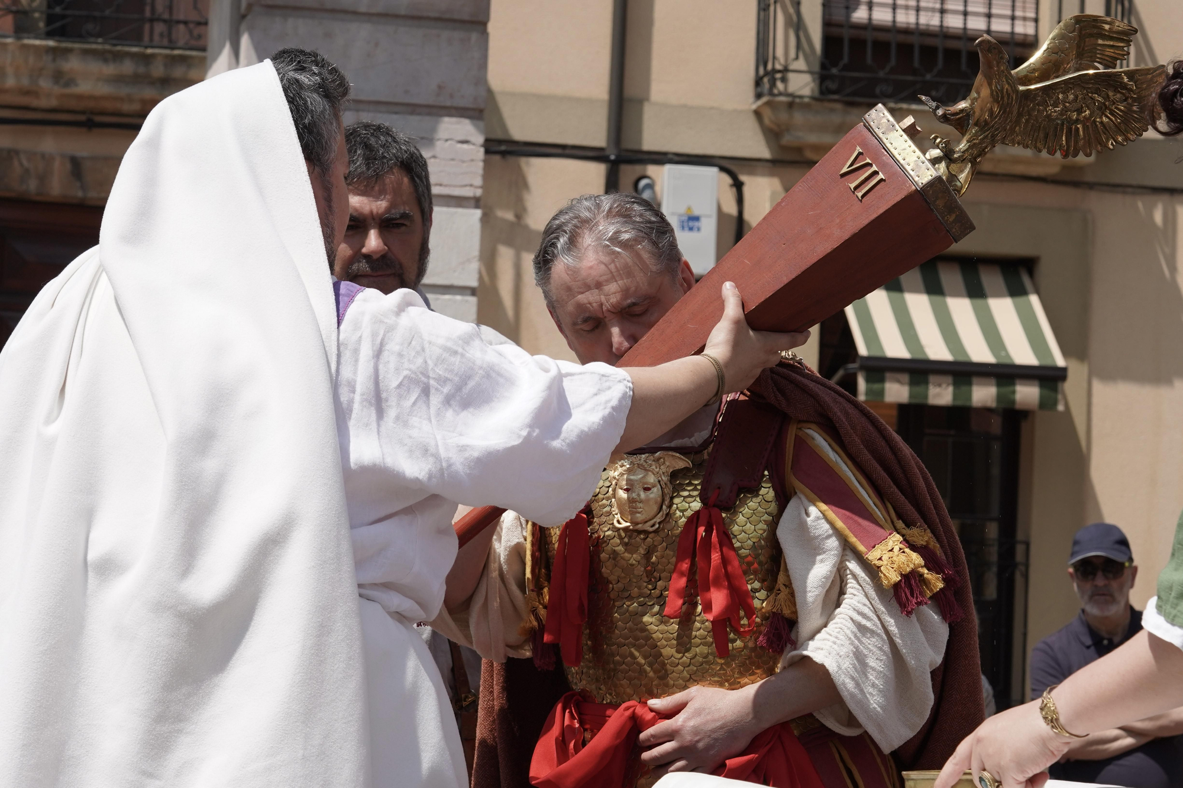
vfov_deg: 15.9
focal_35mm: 86
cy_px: 394
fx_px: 2826
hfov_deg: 23.6
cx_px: 592
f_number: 11
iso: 400
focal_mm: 86
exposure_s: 1/500
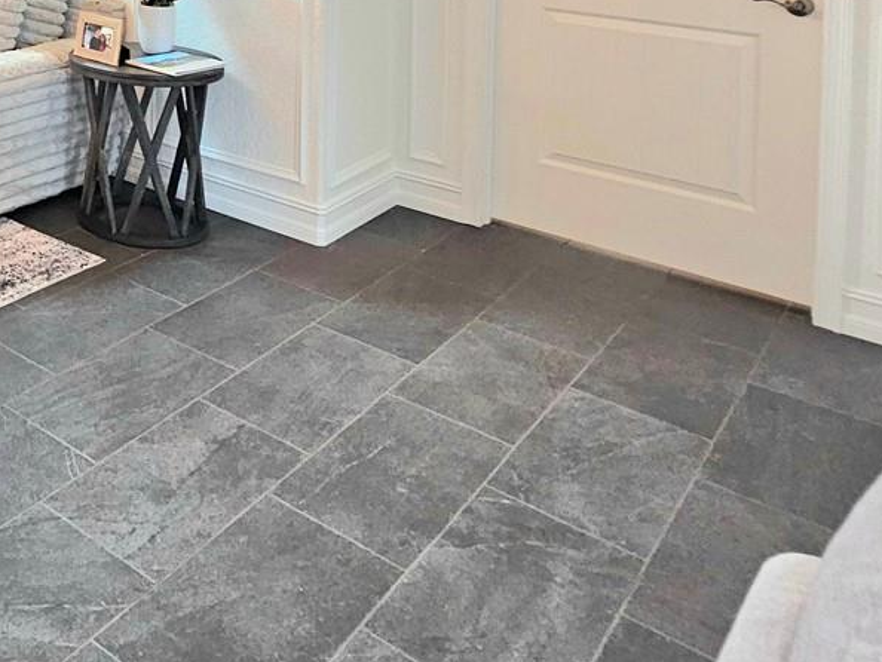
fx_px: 892
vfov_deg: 33.4
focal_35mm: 35
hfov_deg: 41.9
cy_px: -128
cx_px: -85
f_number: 2.2
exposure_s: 1/60.2
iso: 200
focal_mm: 2.2
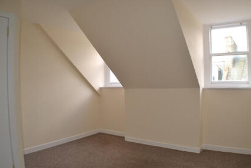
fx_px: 237
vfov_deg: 38.9
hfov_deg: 55.7
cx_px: 140
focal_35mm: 34
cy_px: 89
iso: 320
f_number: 4
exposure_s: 1/125
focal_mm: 20
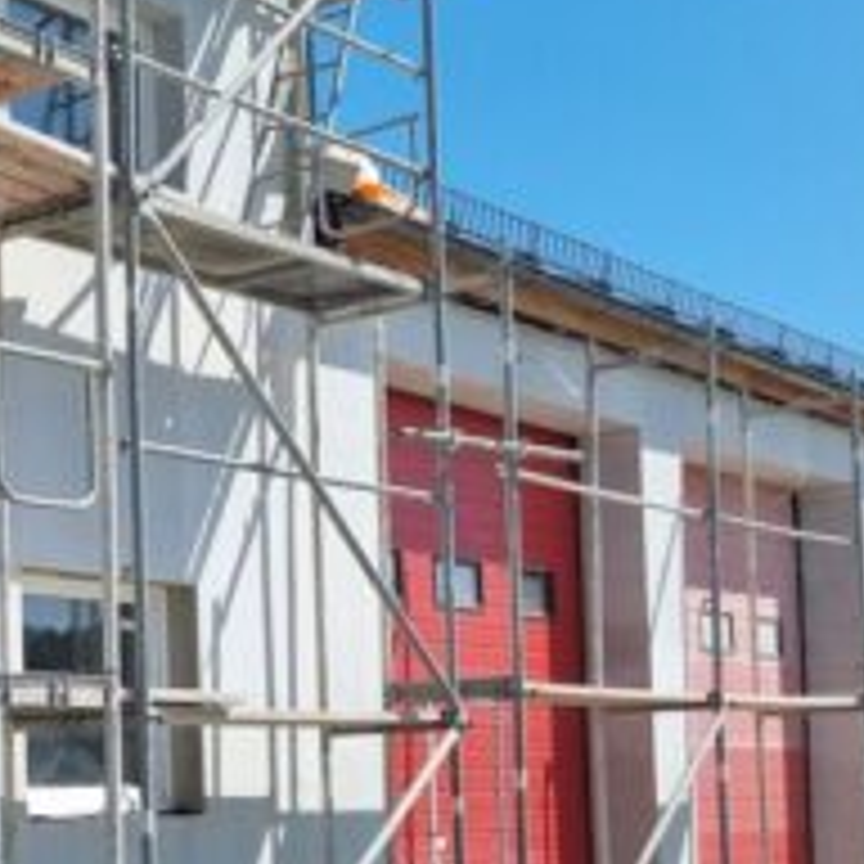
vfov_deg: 23.5
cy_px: 729
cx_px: -320
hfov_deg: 21.3
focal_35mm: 72
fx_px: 2033
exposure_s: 1/2600
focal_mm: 5.4
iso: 50
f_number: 1.8
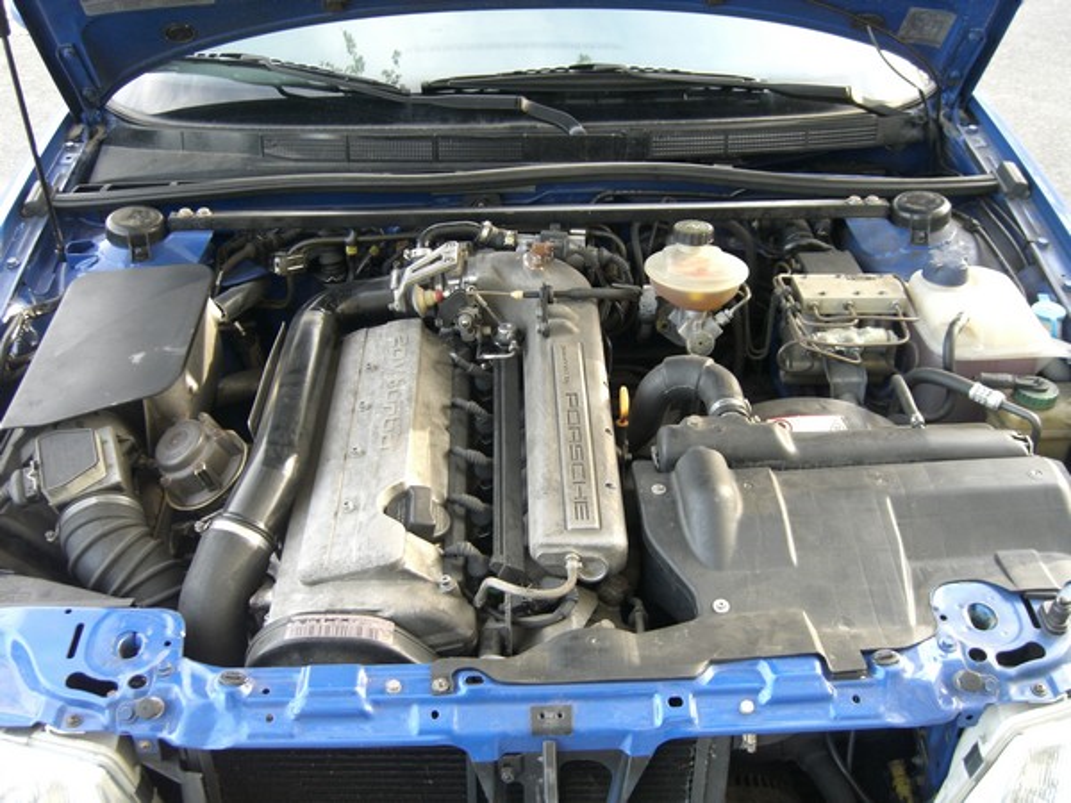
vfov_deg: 37.7
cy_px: 402
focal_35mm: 38
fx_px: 1176
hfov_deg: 49.0
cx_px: 536
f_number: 2.8
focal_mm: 7.9
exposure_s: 1/80
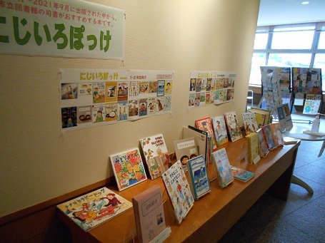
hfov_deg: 67.3
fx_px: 244
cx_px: 162
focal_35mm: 26
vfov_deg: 53.0
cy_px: 122
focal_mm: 4.6
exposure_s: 1/250
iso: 800
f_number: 3.2
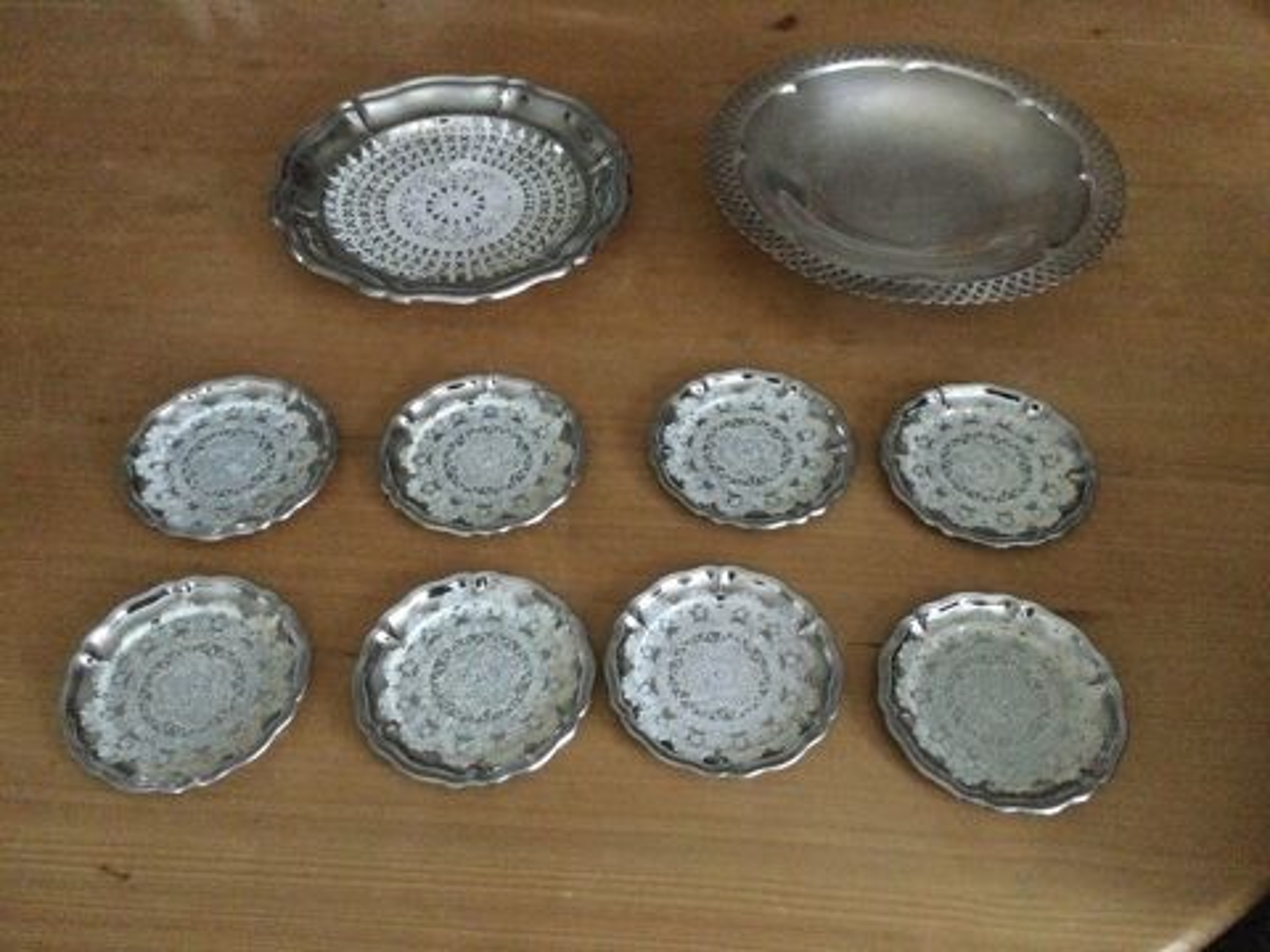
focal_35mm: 31
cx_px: 635
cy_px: 476
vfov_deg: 45.4
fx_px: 1137
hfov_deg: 58.4
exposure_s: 1/17
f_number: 2.4
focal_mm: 3.3
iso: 640
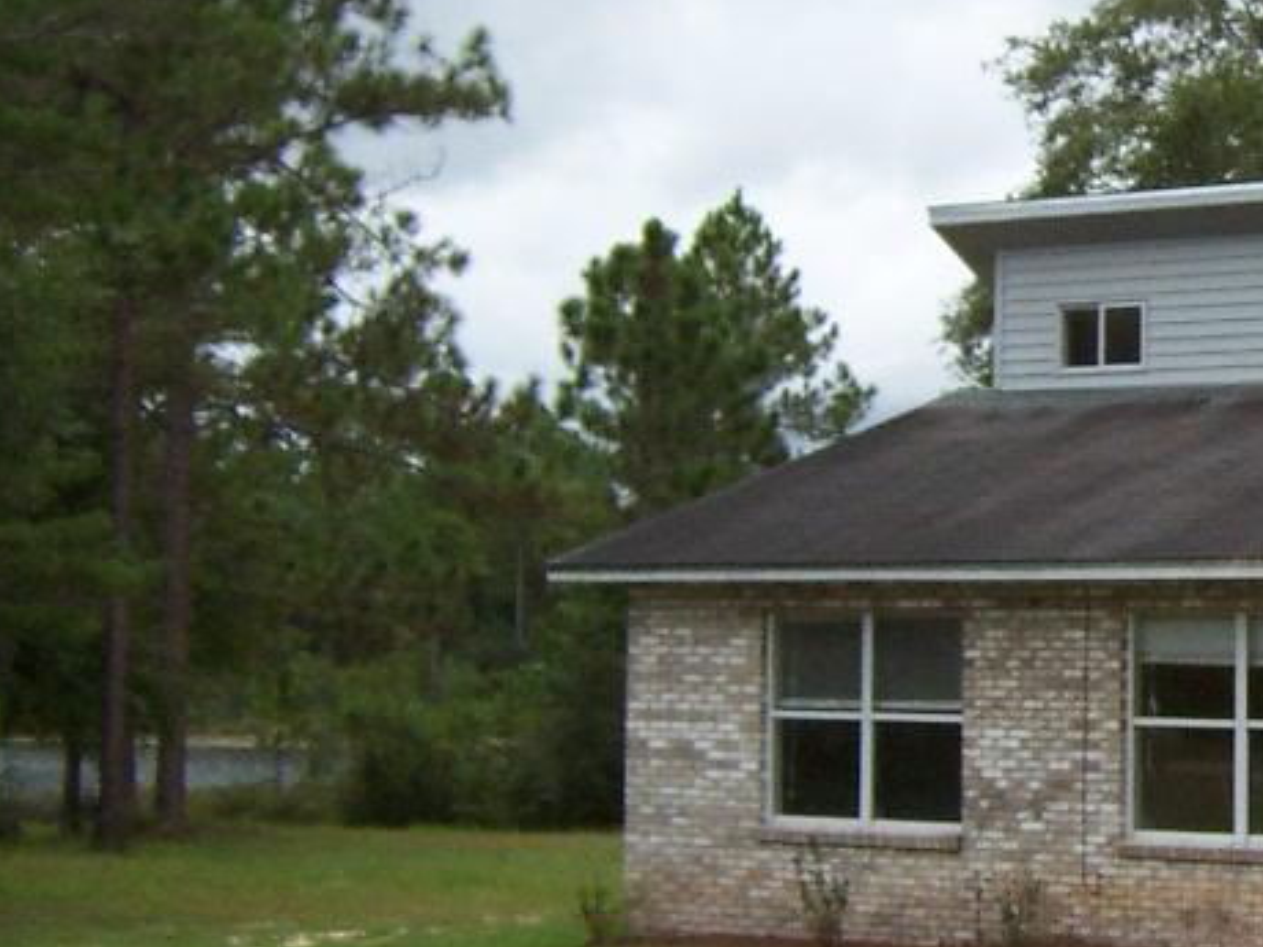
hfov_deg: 20.8
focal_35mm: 86
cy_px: 480
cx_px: 1617
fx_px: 3138
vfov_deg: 17.2
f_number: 4
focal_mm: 5.5
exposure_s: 1/500
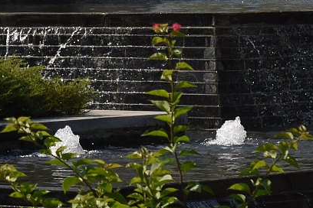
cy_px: -195
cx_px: -358
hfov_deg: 4.7
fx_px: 3730
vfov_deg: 3.2
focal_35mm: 429
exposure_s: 1/5000
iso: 1000
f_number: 6.3
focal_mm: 70
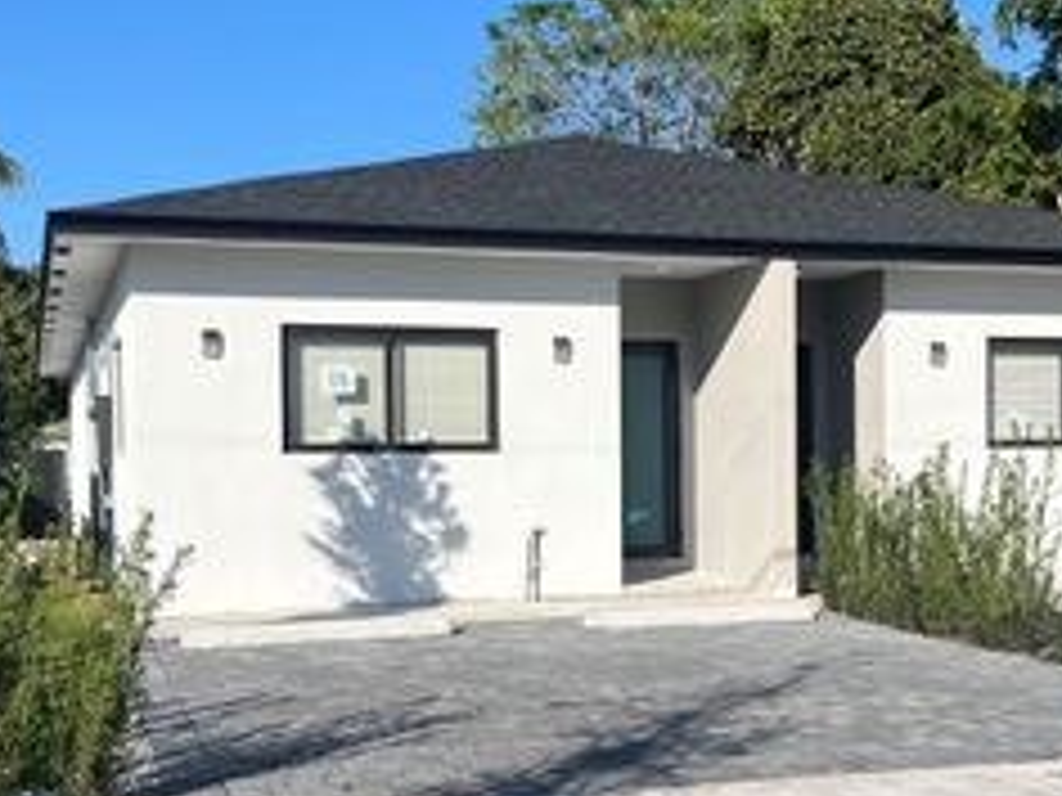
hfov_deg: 34.7
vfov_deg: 26.5
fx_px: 1687
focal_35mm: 55
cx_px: 666
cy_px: 474
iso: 50
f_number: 1.6
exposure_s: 1/5319
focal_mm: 5.1
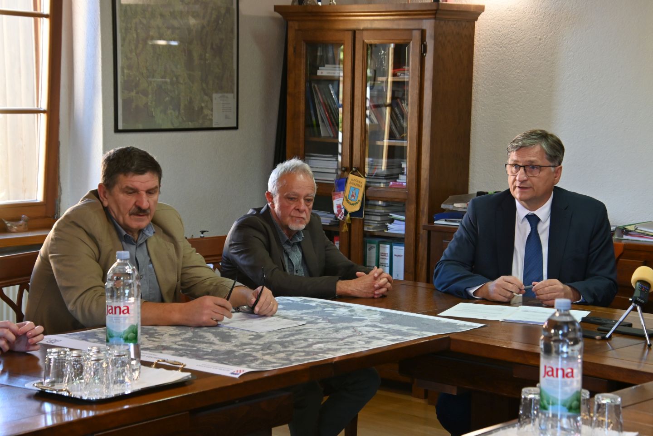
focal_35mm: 82
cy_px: 218
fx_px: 1496
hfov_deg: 24.6
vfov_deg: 16.6
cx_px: 326
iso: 1000
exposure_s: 1/100
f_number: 5
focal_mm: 55
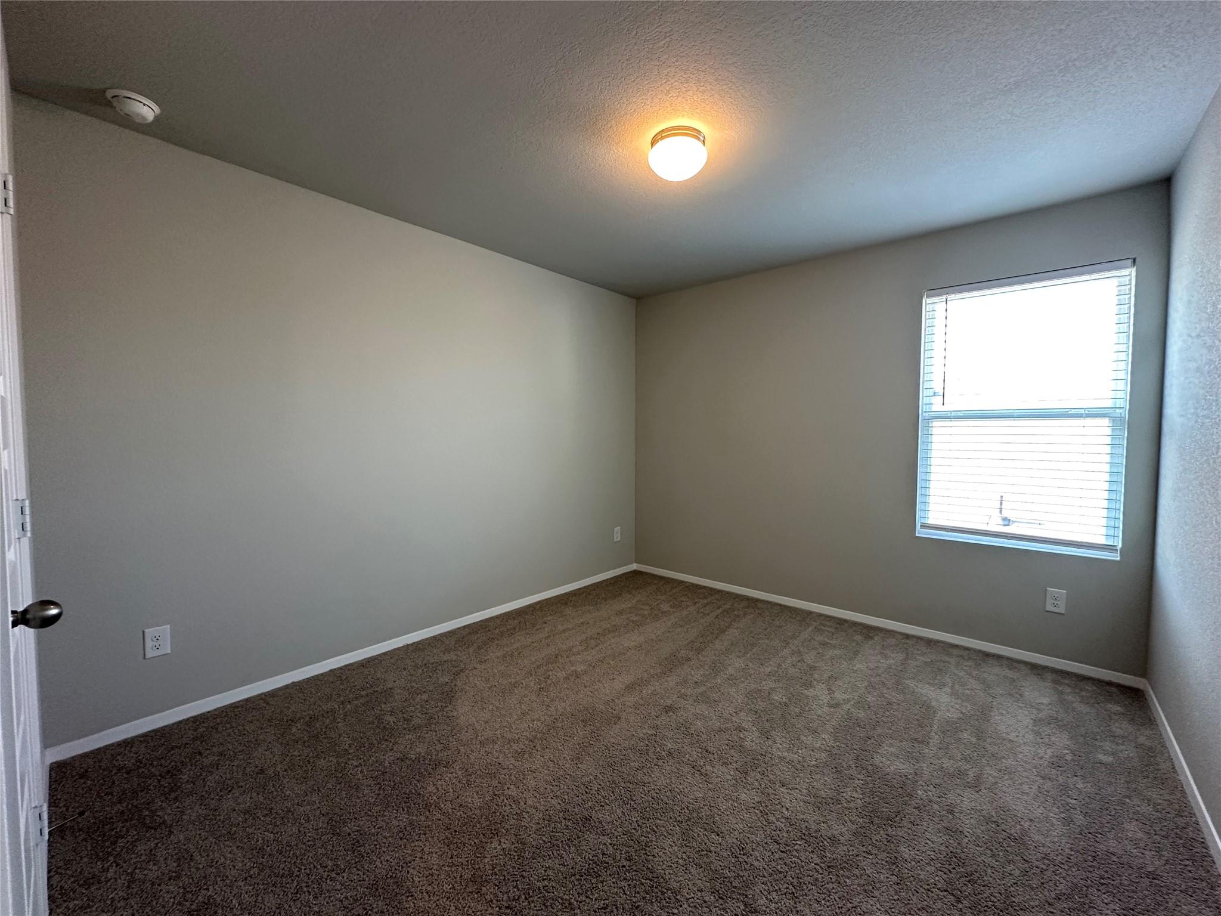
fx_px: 494
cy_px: 458
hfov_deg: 102.1
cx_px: 610
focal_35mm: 14
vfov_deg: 85.7
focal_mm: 2.22
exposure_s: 1/60
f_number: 2.2
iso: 250
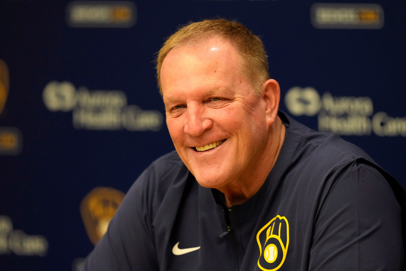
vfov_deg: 3.4
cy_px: 136
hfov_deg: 5.2
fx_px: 4509
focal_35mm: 400
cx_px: 203
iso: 4000
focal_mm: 400
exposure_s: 1/640
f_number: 3.2
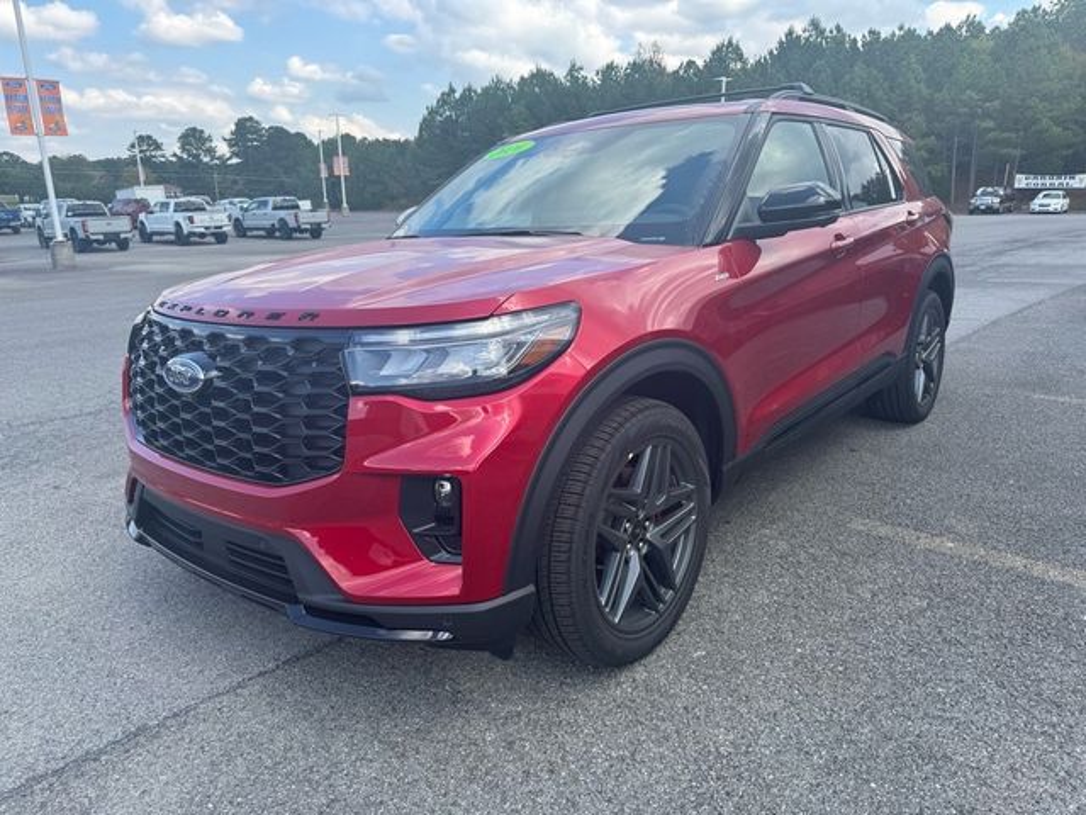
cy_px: 408
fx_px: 753
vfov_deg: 56.8
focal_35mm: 24
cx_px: 543
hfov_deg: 71.6
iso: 80
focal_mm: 6.76
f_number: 1.78
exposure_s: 1/1238
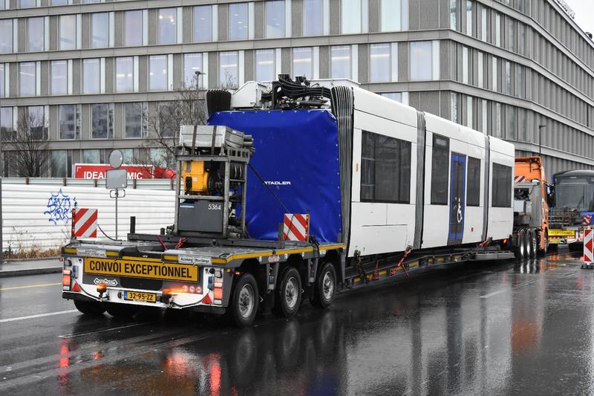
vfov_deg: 26.5
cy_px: 198
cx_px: 297
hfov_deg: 38.9
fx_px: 841
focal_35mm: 51
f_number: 5
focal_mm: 34
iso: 1600
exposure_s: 1/640
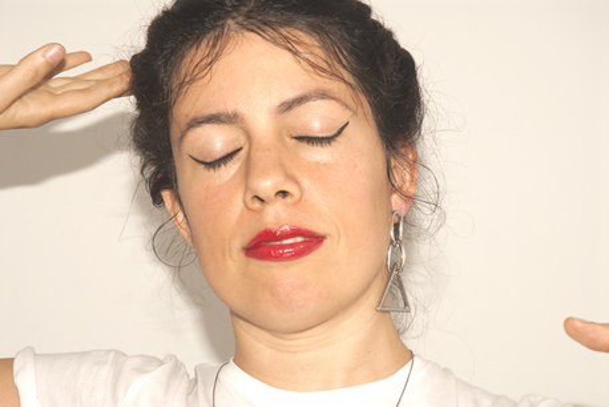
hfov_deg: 19.4
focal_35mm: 105
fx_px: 1777
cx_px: 304
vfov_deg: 13.1
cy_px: 204
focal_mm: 70
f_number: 10
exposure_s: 1/200
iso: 200
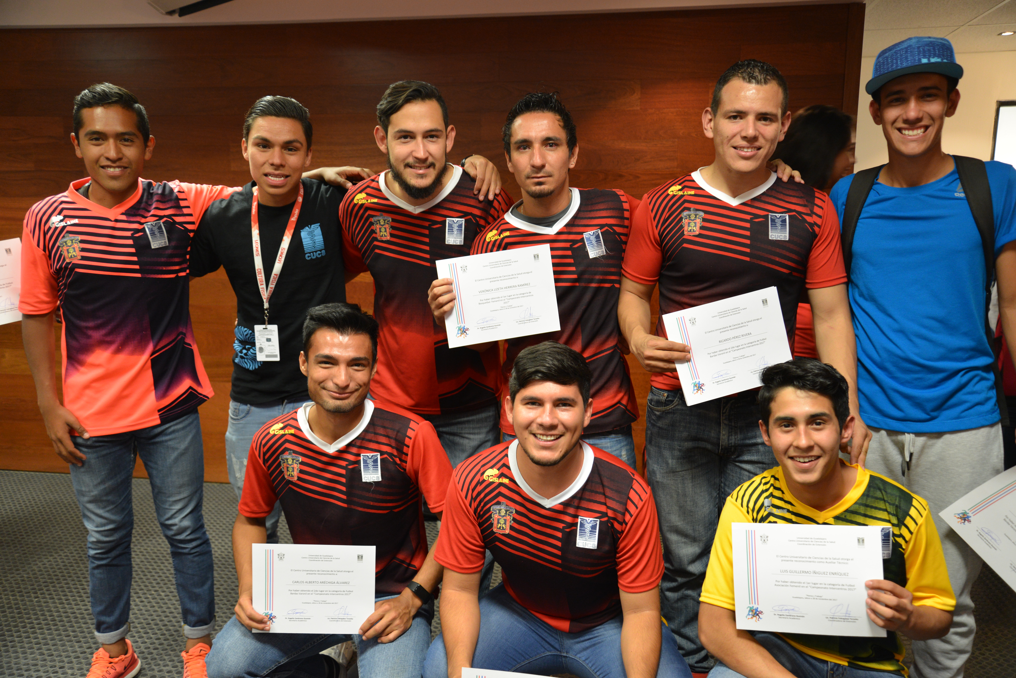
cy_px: 339
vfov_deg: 41.1
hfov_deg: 58.7
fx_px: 903
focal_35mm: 32
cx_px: 508
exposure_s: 1/30
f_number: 4
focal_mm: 32
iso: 1250
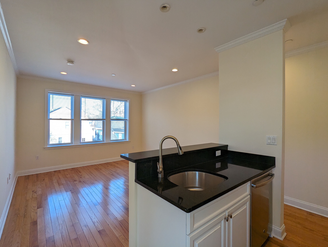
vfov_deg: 78.2
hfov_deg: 94.4
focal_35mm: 16
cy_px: 124
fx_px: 152
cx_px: 164
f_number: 2.2
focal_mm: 2.35
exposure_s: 1/177
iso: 58
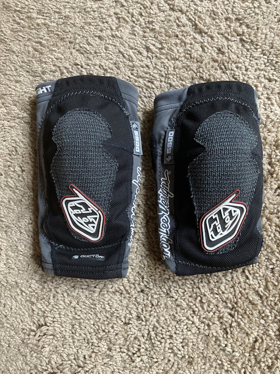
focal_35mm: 28
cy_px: 187
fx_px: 302
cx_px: 140
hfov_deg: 49.7
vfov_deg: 63.4
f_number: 1.8
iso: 320
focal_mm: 3.99
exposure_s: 1/59
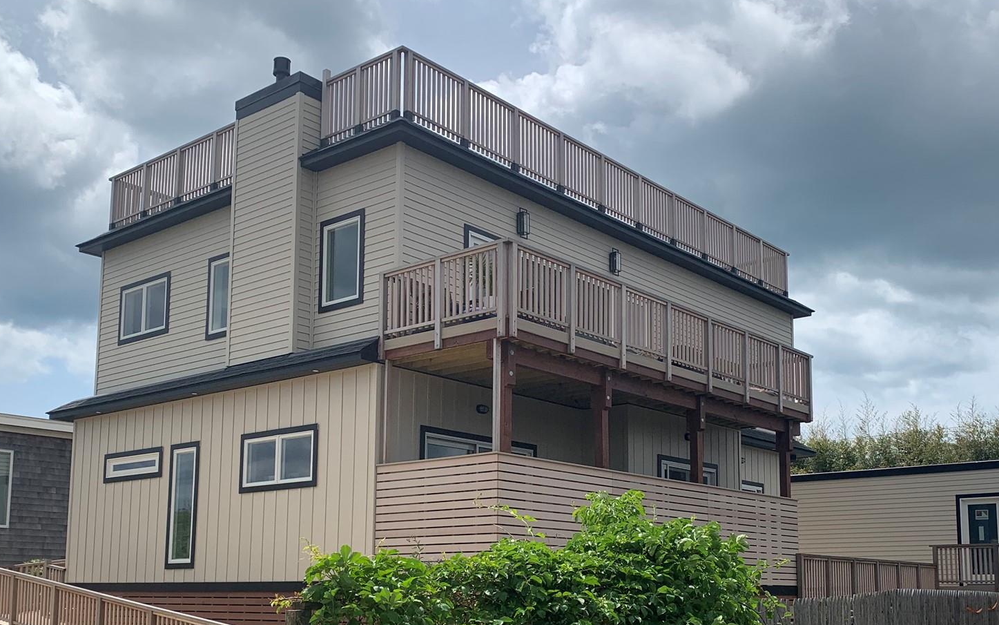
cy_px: 455
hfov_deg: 50.4
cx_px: 509
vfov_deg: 32.3
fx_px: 1062
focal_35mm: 39
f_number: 1.8
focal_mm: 4.25
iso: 25
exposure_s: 1/4274
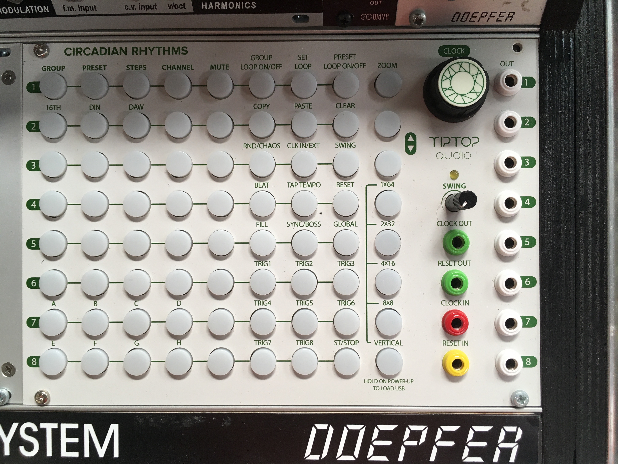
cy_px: 232
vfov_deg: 48.2
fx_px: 518
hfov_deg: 61.7
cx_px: 309
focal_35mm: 29
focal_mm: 4.15
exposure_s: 1/33
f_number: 2.2
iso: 32
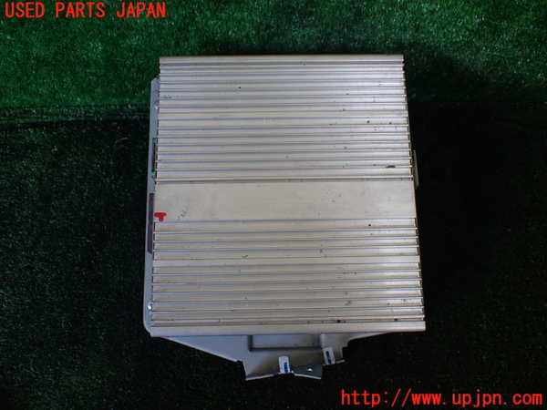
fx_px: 474
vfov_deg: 46.8
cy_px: 205
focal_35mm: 30
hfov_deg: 60.0
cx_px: 274
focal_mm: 5.4
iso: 160
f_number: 2.3
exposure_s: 1/125
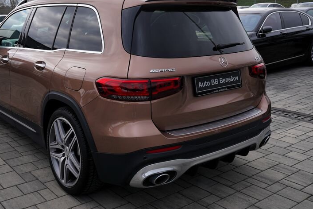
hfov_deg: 46.1
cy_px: 75
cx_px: 125
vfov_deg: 31.7
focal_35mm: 42
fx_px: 365
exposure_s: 1/160
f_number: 6.3
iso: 100
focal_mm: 29
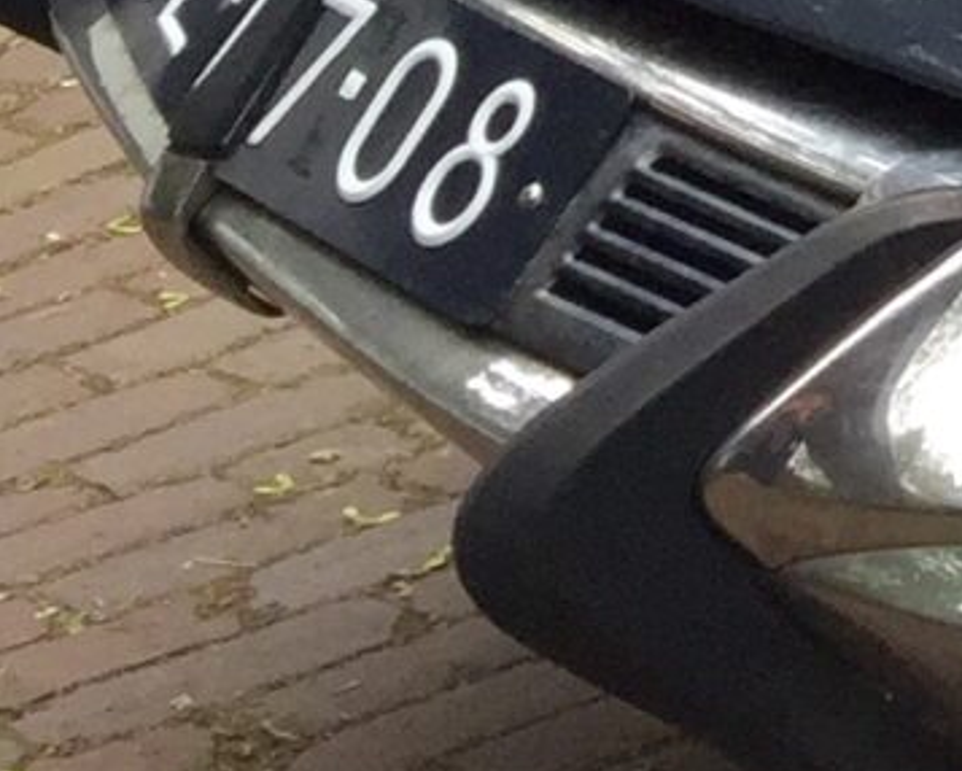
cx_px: 3228
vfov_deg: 7.3
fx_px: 5783
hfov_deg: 7.8
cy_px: -798
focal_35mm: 203
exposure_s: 1/273
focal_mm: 4.15
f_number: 2.2
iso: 32
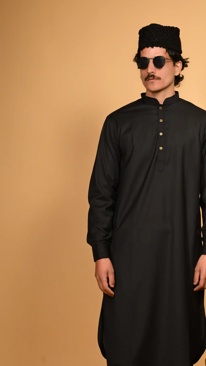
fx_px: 913
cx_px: 152
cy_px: 237
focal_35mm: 94
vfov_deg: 22.6
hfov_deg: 12.8
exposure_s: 1/200
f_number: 7.1
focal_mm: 62
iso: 200
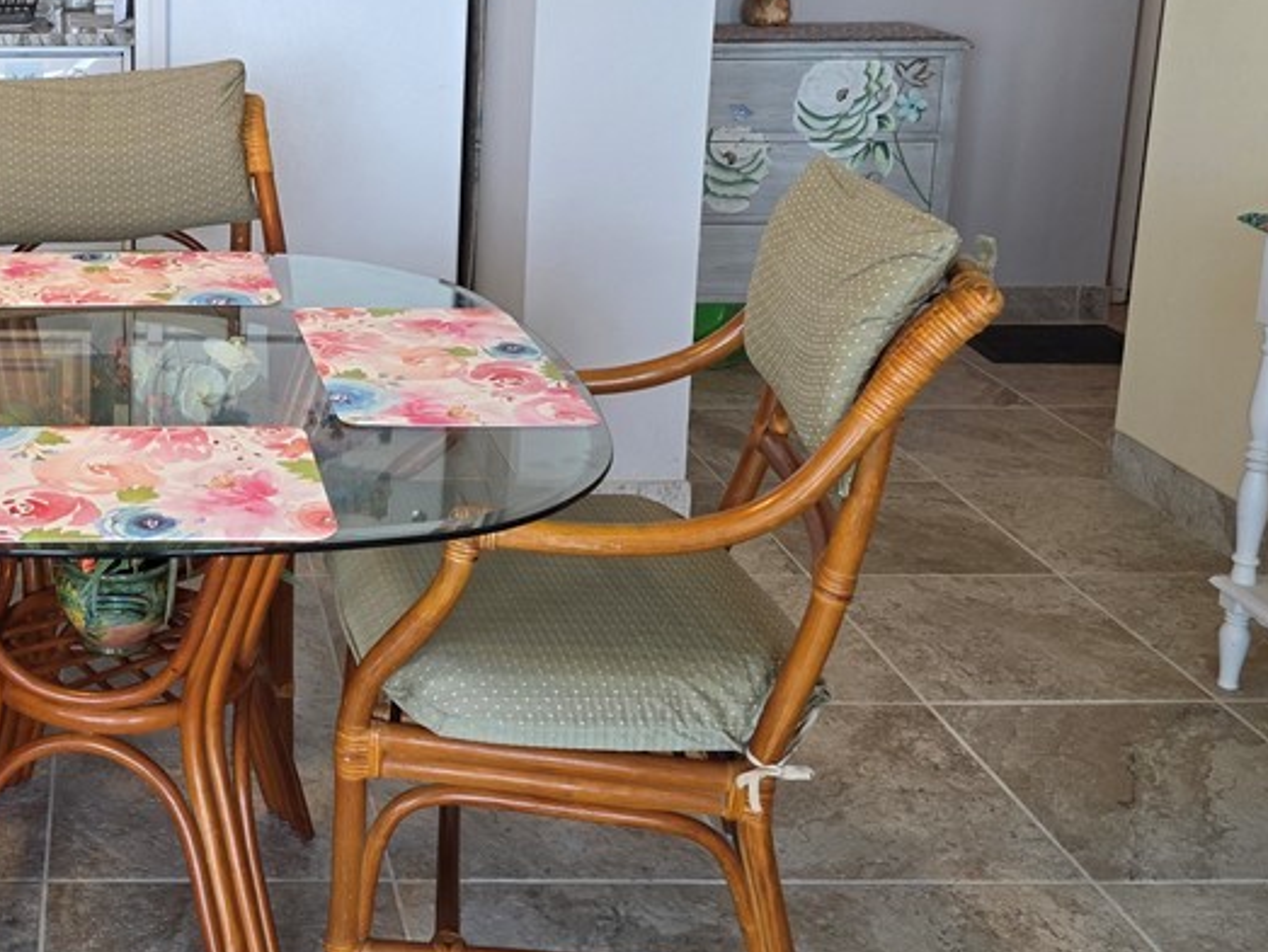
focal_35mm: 45
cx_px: 128
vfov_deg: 31.2
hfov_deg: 39.1
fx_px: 1650
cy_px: 162
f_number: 1.7
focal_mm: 6.3
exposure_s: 1/120
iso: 100
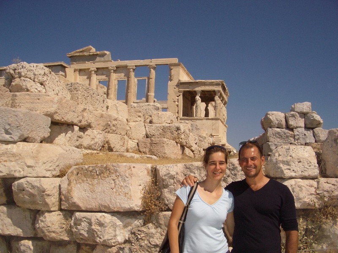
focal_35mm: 35
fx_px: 342
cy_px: 126
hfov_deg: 52.6
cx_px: 169
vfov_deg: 40.7
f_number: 4.3
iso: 100
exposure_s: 1/2000
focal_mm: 5.8
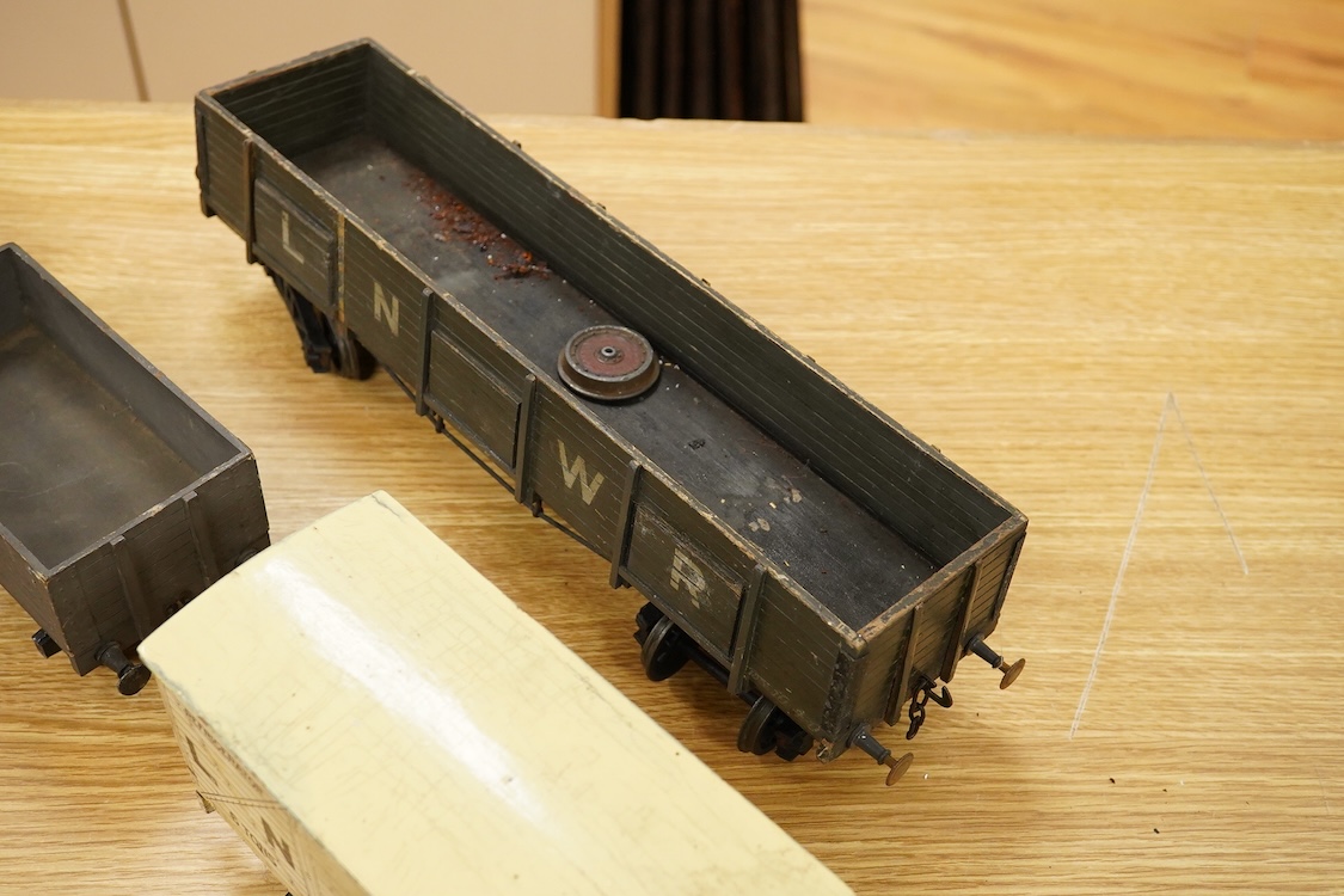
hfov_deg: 43.6
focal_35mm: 45
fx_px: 1680
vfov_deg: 29.9
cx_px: 672
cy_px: 448
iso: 2500
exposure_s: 1/160
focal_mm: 30
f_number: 8
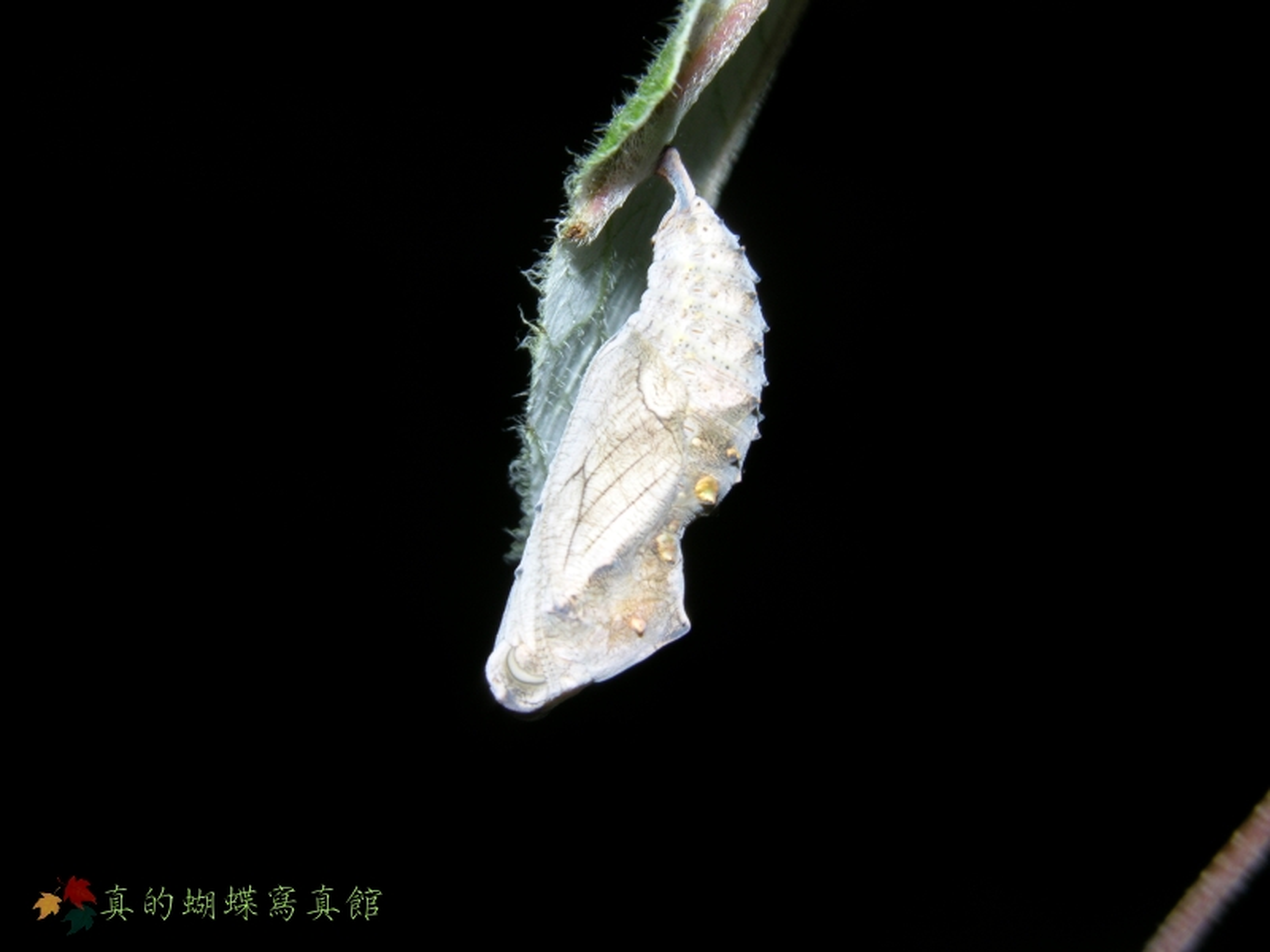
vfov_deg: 13.5
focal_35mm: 110
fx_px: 4036
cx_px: 635
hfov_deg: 17.9
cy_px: 476
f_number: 6.6
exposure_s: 1/4000
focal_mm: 27.3
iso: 50
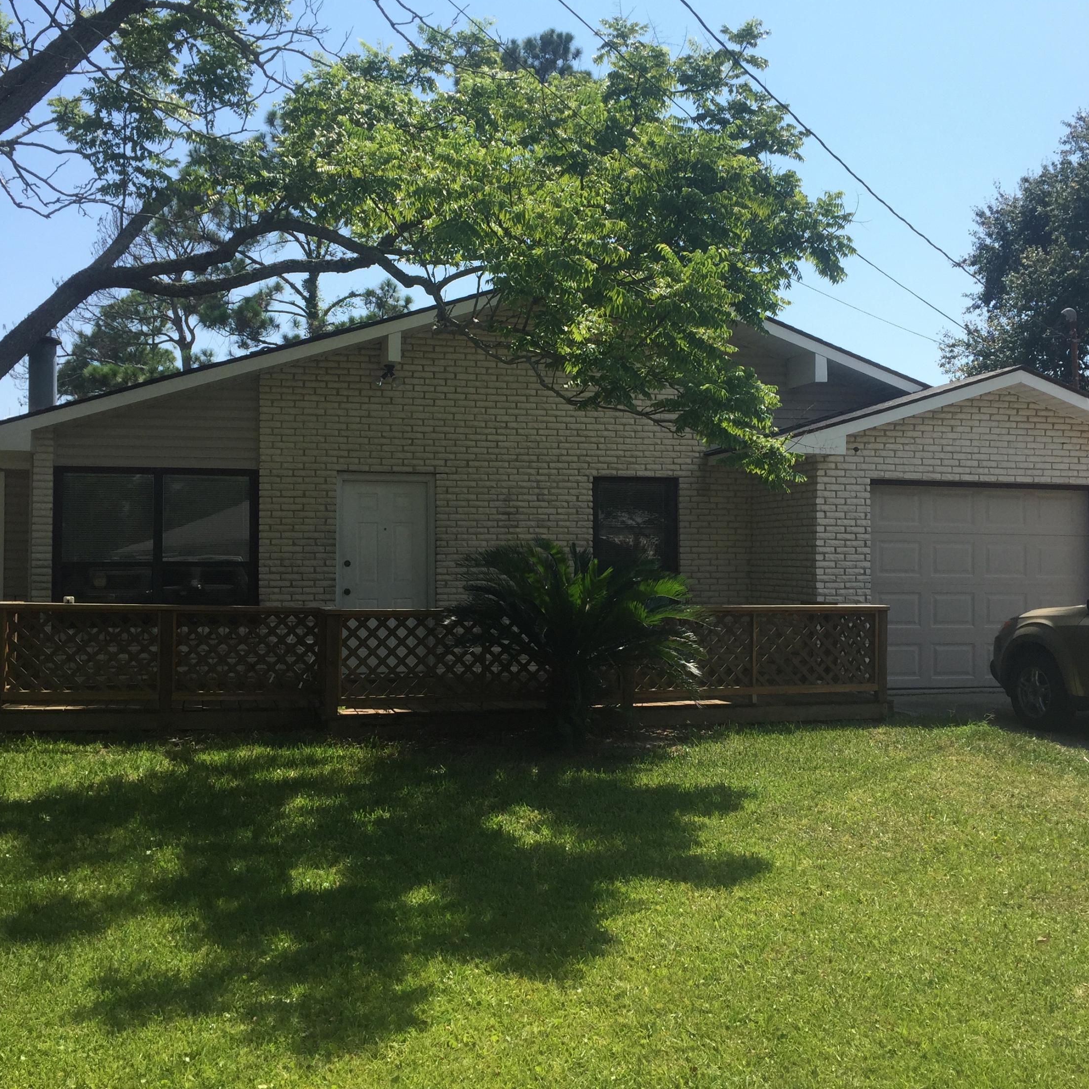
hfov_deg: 47.2
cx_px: 568
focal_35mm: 35
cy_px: 536
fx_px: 1246
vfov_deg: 47.2
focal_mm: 4.15
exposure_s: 1/1721
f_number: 2.2
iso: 32
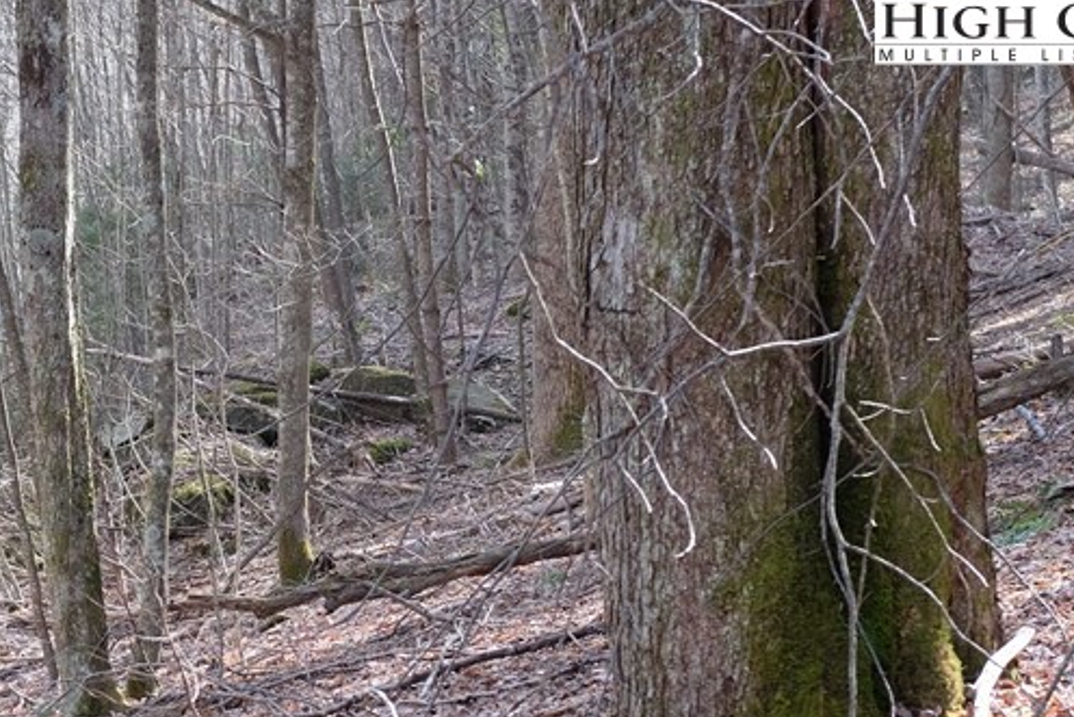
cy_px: 732
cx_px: 169
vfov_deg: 12.9
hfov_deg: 19.2
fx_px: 3133
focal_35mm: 105
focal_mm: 32
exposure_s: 1/160
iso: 400
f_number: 4.5
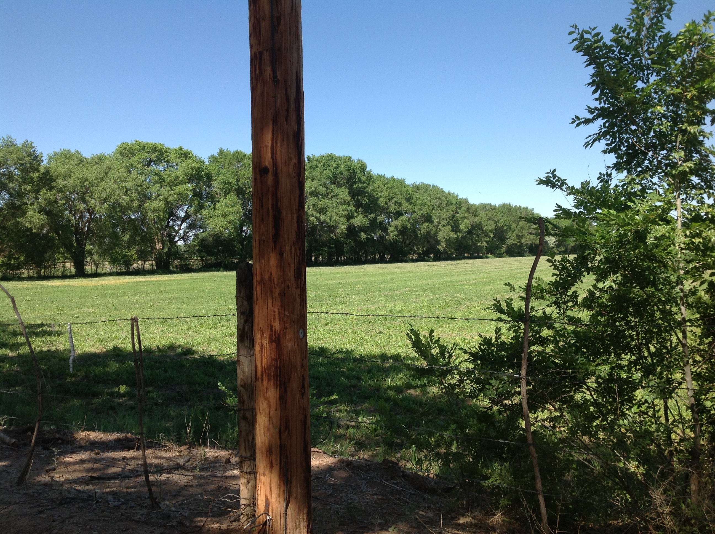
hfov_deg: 52.7
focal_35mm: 35
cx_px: 358
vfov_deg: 40.6
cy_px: 267
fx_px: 722
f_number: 2.4
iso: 50
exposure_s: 1/944
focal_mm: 4.28
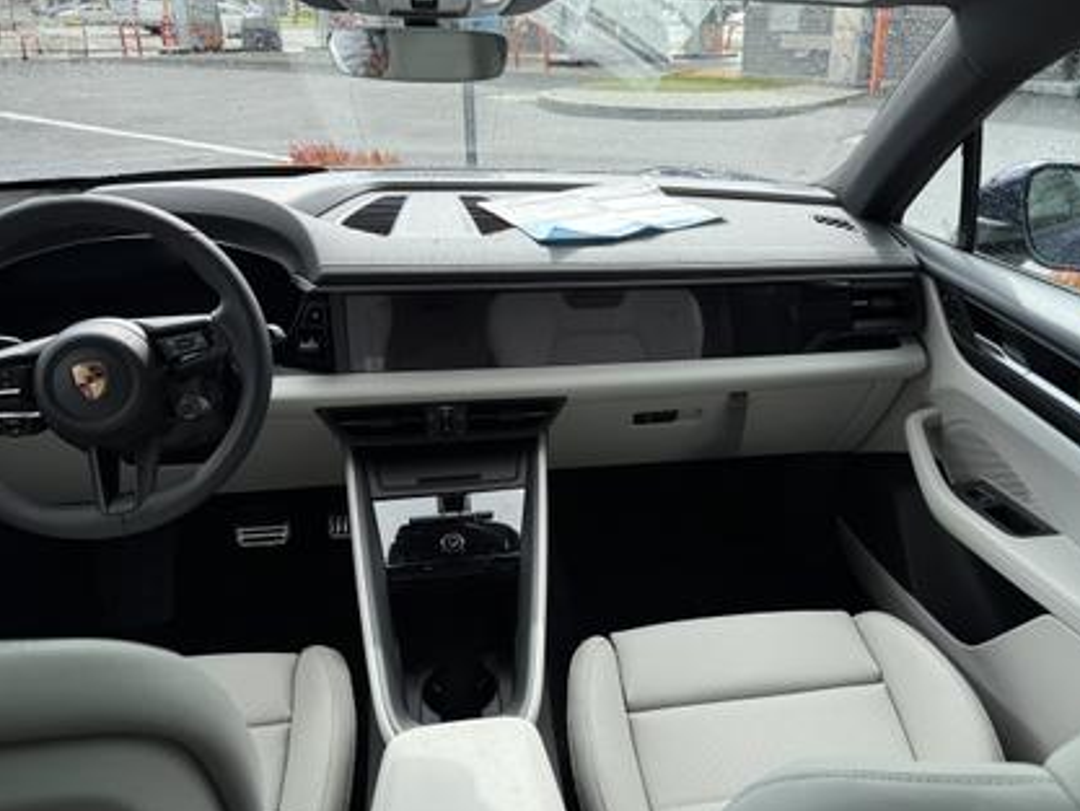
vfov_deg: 48.2
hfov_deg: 61.4
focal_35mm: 29
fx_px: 905
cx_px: 609
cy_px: 402
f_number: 1.78
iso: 80
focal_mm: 6.76
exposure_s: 1/979
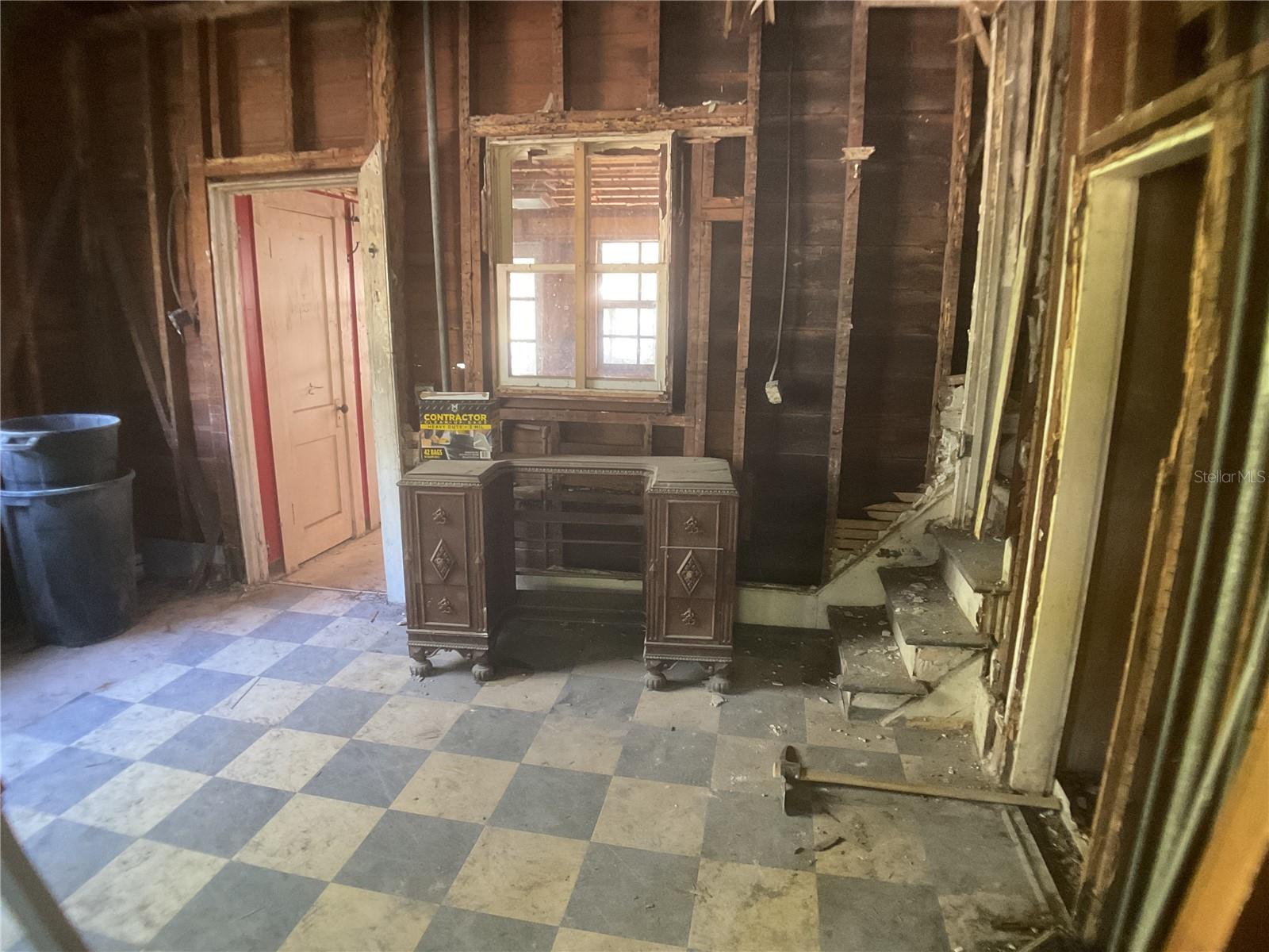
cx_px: 634
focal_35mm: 29
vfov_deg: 48.2
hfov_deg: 61.7
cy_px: 476
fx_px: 1063
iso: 320
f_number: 1.8
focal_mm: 3
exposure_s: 1/30
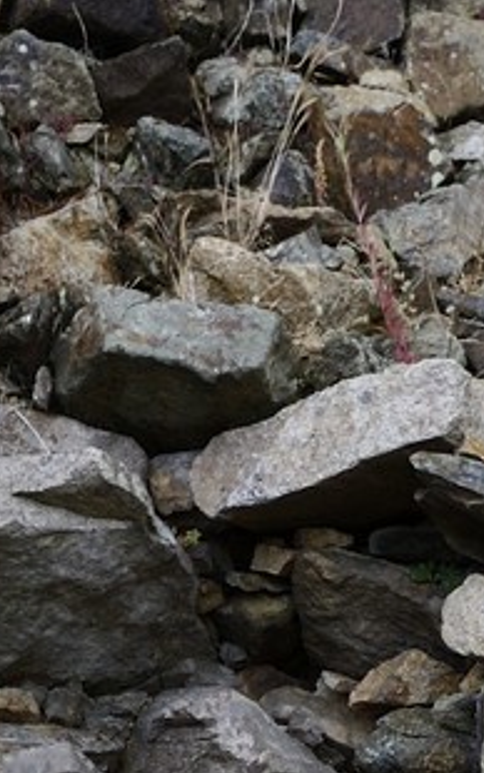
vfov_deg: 11.5
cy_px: 1591
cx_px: 317
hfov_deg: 8.1
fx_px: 3437
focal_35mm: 163
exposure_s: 1/250
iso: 400
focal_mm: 31
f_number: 5.6
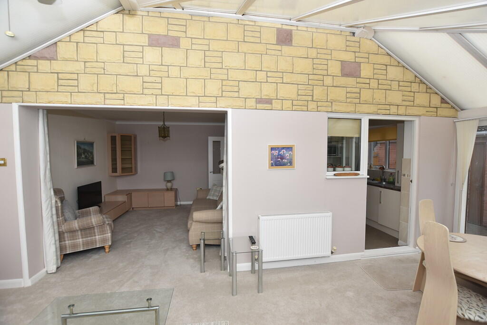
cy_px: 162
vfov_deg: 77.4
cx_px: 244
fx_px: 203
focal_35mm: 15
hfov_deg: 100.4
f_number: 5
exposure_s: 1/200
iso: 220
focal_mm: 10
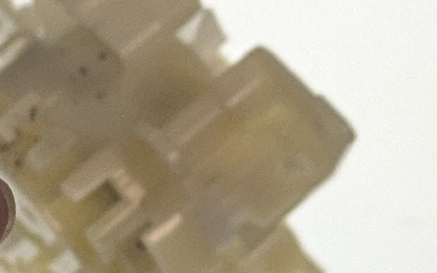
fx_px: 2358
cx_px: -148
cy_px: 420
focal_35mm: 198
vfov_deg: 6.5
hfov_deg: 10.3
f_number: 1.89
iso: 241
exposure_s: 1/404
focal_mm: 5.43
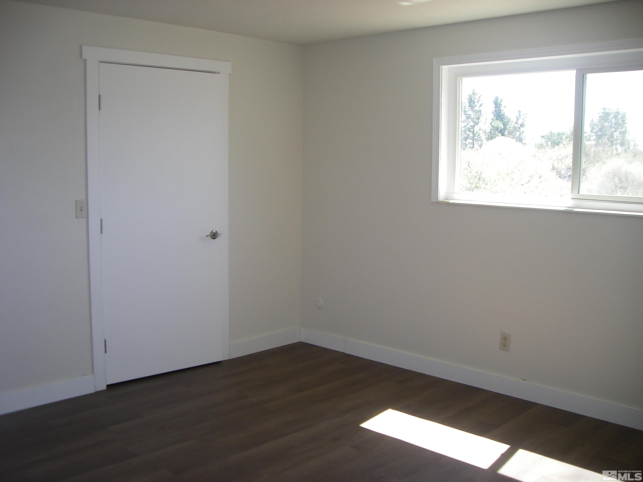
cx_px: 322
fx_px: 706
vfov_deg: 37.7
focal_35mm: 38
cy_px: 241
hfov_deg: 49.0
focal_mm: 6.2
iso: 64
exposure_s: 1/80
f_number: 2.7
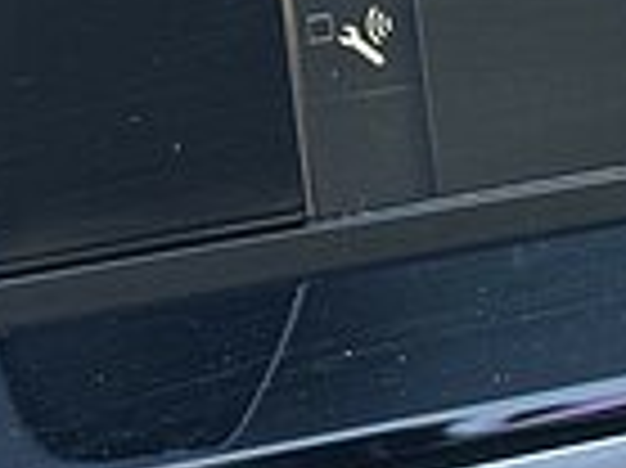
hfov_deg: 10.2
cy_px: -230
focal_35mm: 189
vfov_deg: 7.7
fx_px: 3415
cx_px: 883
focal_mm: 6.76
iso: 200
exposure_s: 1/51
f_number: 1.78
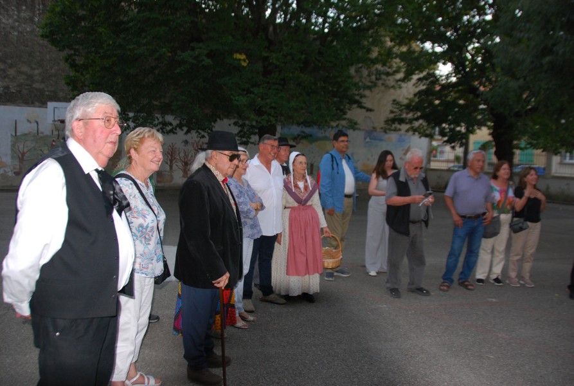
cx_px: 287
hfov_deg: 67.3
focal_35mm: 27
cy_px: 193
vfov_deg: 48.2
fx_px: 432
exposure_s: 1/60
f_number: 4
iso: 400
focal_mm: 18
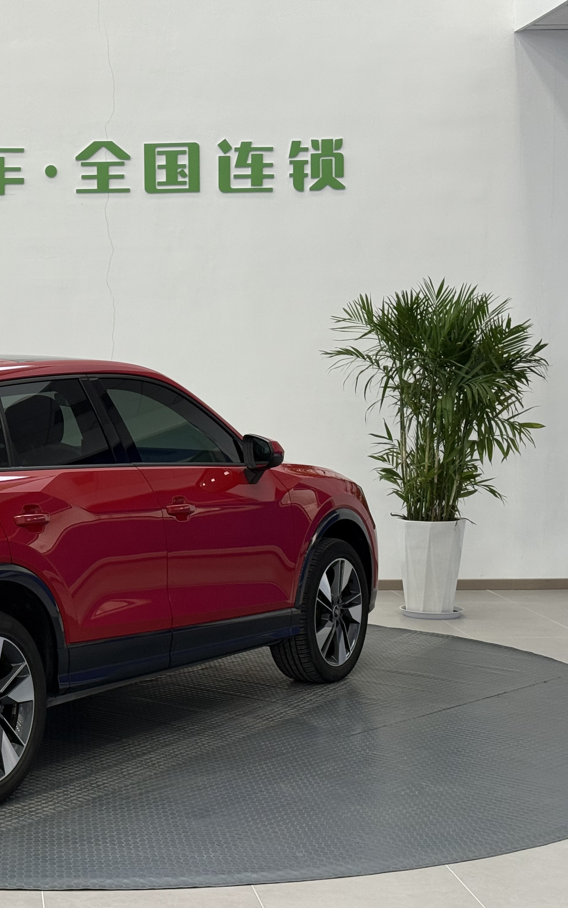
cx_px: 34
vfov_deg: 30.2
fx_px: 1684
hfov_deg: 18.8
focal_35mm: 68
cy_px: 455
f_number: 1.78
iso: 100
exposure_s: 1/103
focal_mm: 6.76
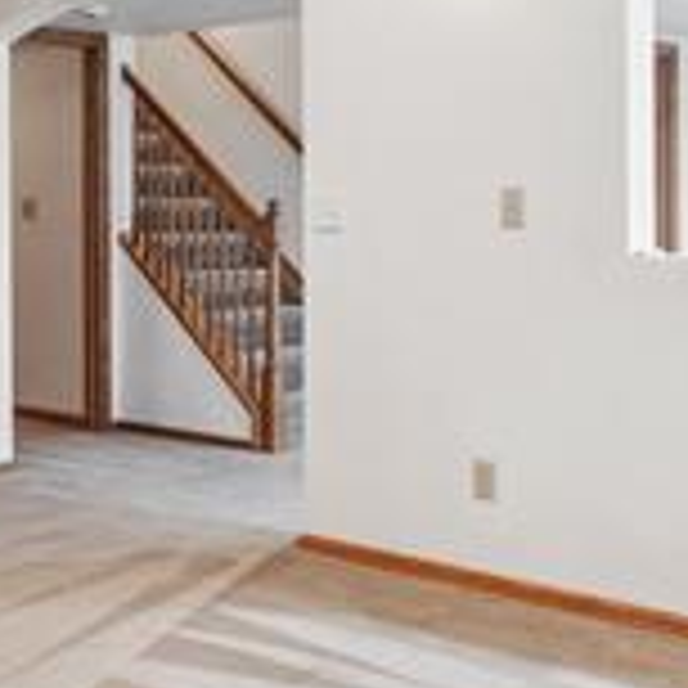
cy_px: 198
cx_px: 274
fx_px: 1282
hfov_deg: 30.0
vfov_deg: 29.7
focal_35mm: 57
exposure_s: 1/1.25
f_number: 6.3
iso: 100
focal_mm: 16
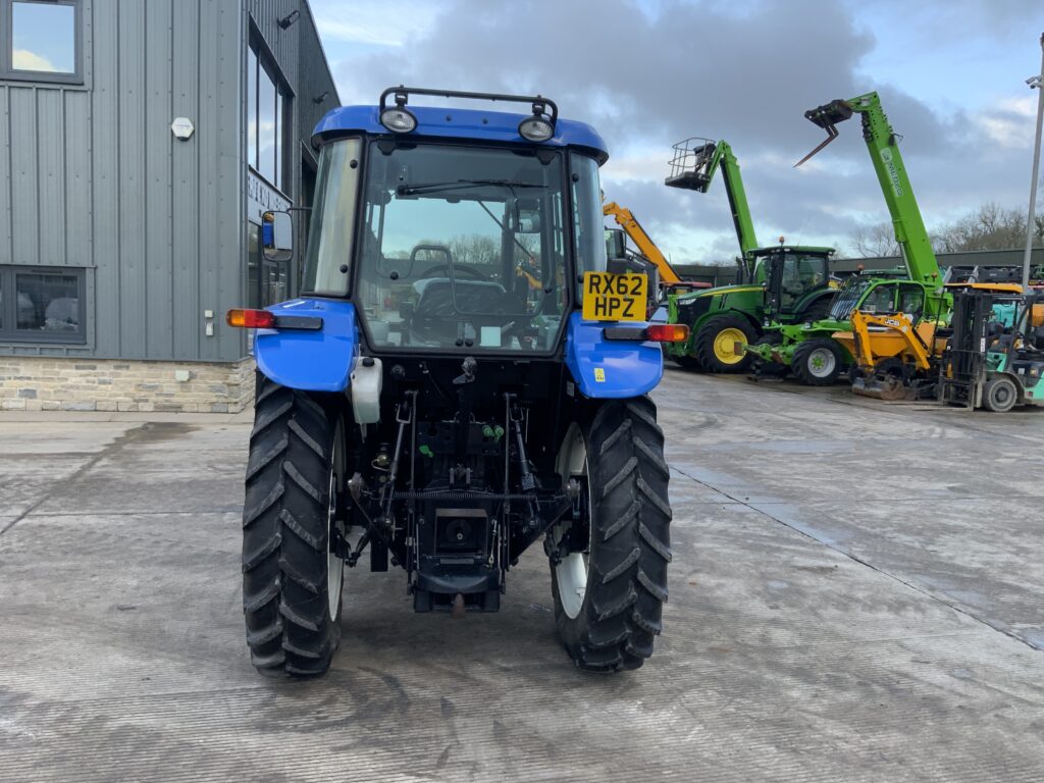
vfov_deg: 48.2
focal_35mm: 29
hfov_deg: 61.7
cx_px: 522
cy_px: 392
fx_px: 875
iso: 25
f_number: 1.8
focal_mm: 3
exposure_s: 1/122
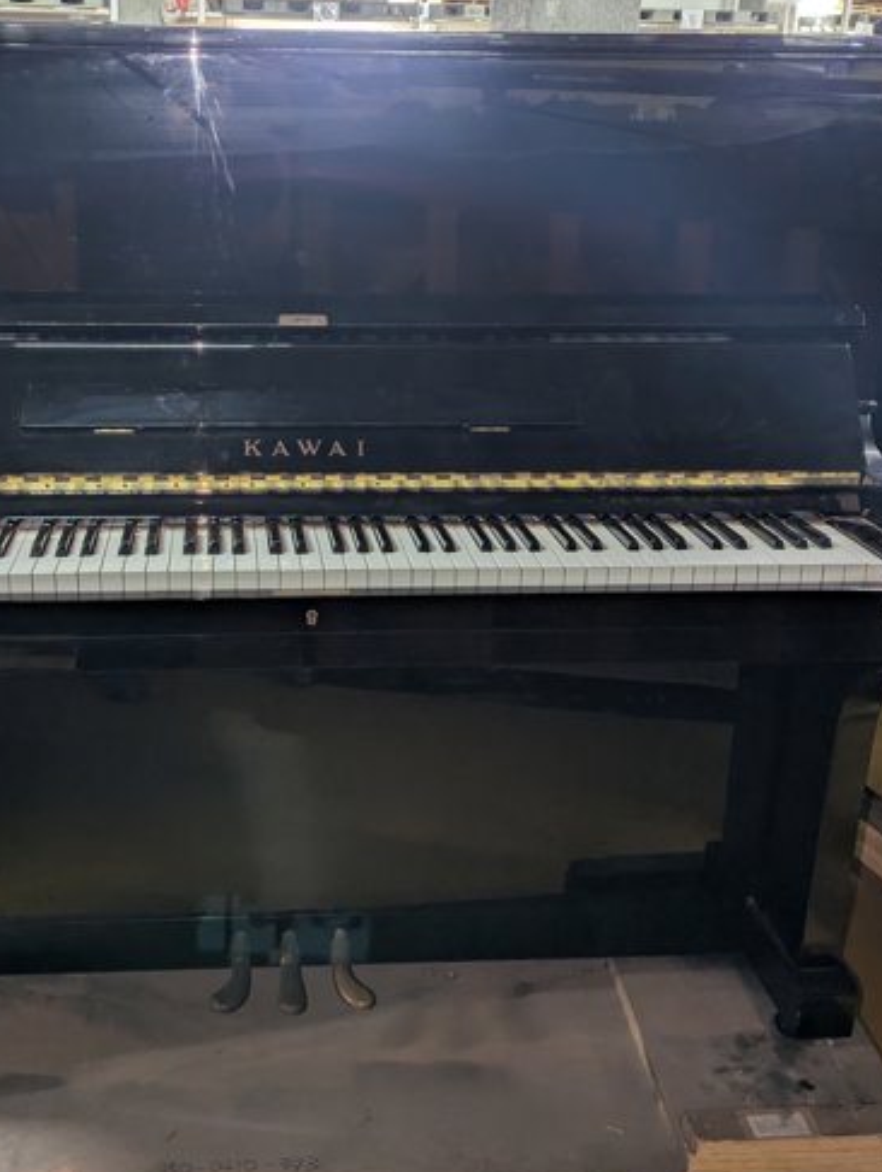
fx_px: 1254
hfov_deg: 38.2
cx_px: 276
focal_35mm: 37
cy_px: 456
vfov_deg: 49.7
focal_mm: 5.43
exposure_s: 1/30
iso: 93
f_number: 1.89
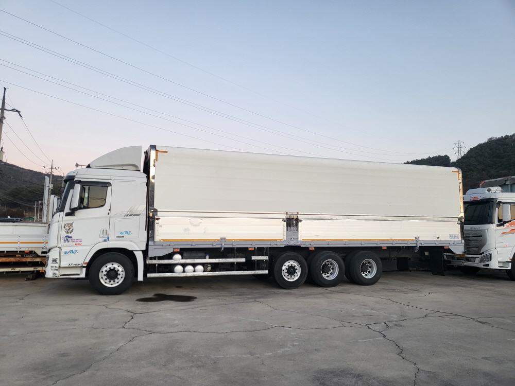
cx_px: 258
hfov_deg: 67.3
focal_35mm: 26
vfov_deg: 53.1
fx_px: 387
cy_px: 193
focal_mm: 4.25
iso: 125
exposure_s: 1/120
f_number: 1.8
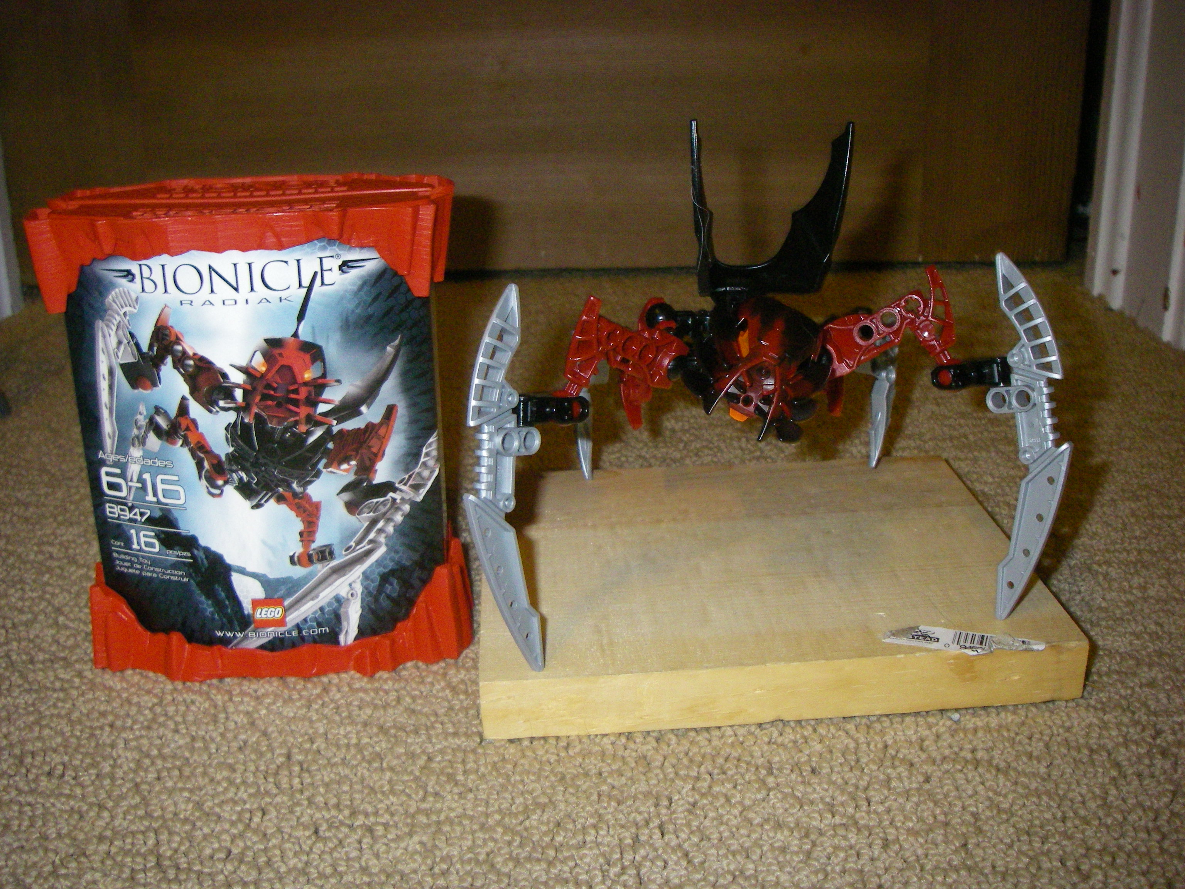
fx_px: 1301
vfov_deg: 37.7
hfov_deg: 49.0
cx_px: 592
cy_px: 444
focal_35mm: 38
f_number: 3.3
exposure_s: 1/50
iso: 400
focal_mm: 6.3
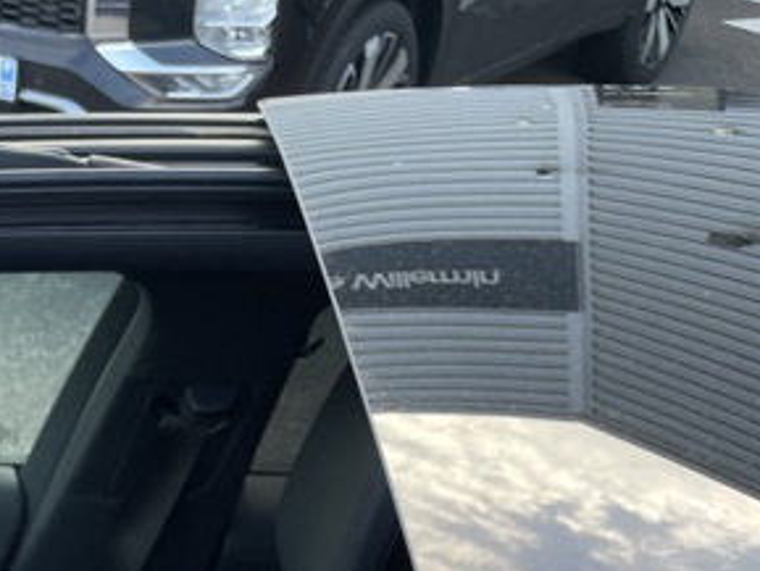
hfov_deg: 24.6
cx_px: -137
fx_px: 1581
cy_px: 766
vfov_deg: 18.8
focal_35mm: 72
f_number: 1.6
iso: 32
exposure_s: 1/147
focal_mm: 4.2
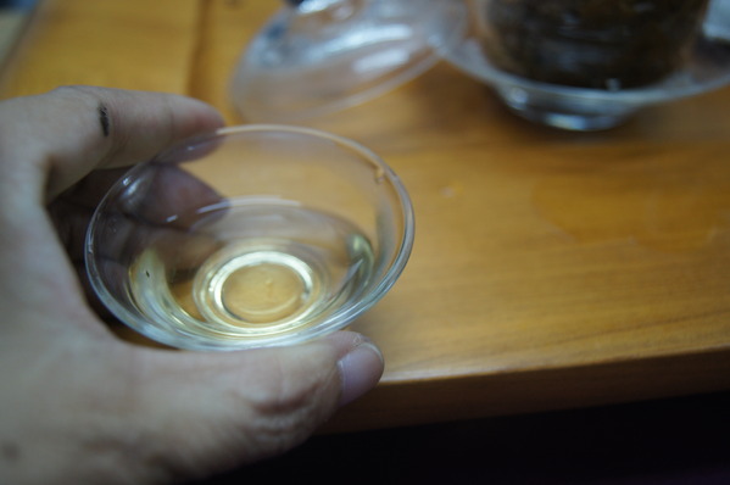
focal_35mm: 39
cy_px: 242
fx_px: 790
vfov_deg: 34.1
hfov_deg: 49.6
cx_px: 365
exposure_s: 1/40
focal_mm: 26
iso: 500
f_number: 4
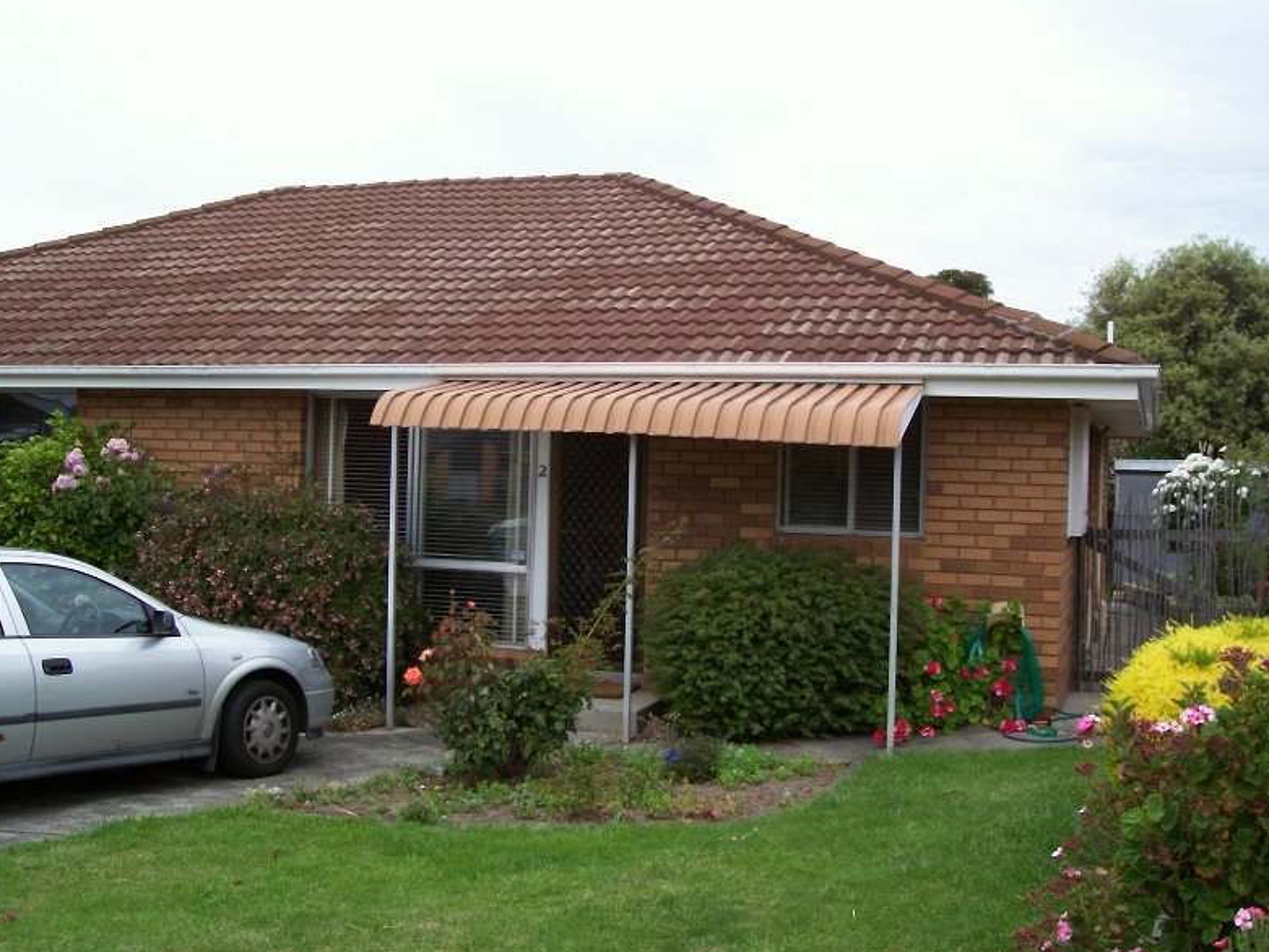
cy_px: 471
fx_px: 1577
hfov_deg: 43.8
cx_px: 630
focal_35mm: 43
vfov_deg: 33.6
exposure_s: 1/617
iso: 80
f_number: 2.9
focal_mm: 7
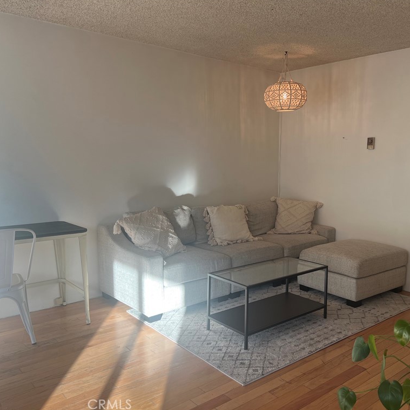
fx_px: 415
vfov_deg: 52.5
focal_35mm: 31
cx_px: 247
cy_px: 205
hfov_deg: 52.2
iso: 50
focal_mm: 5.7
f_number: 1.5
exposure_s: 1/170
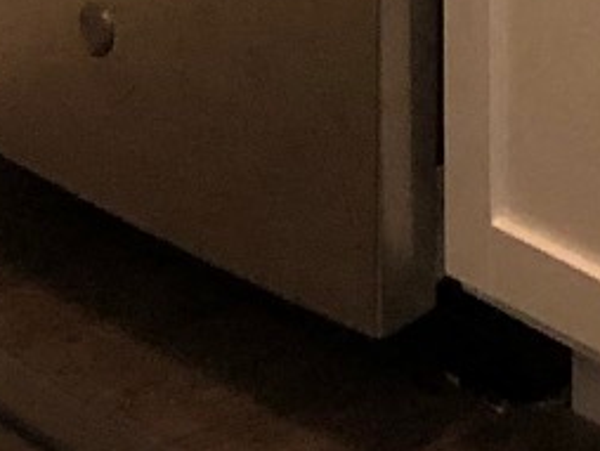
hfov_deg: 7.4
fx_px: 3852
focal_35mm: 222
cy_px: -1122
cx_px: 2043
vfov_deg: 6.0
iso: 40
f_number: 1.8
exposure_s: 1/20
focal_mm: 3.99
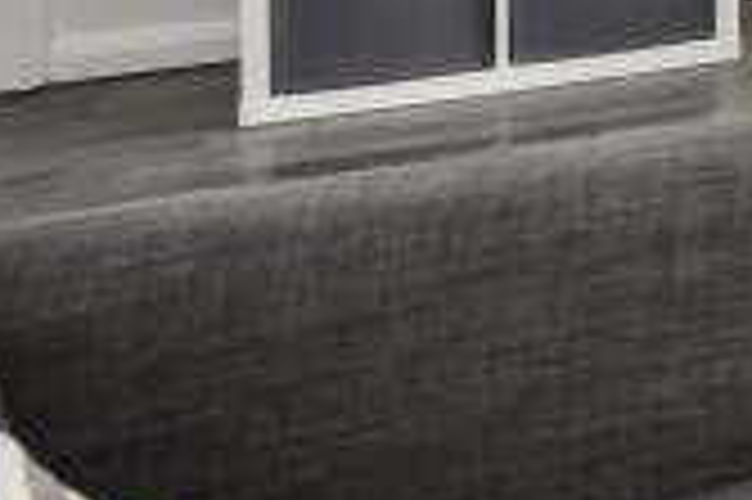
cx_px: 1490
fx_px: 1920
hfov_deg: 16.8
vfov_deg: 12.6
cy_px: -570
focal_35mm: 92
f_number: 8
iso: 640
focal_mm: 10
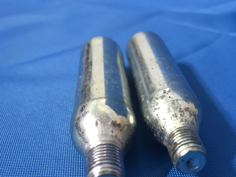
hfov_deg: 47.0
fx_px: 266
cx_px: 159
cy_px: 119
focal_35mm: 39
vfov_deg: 36.4
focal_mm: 3.99
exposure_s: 1/11
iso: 100
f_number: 1.8
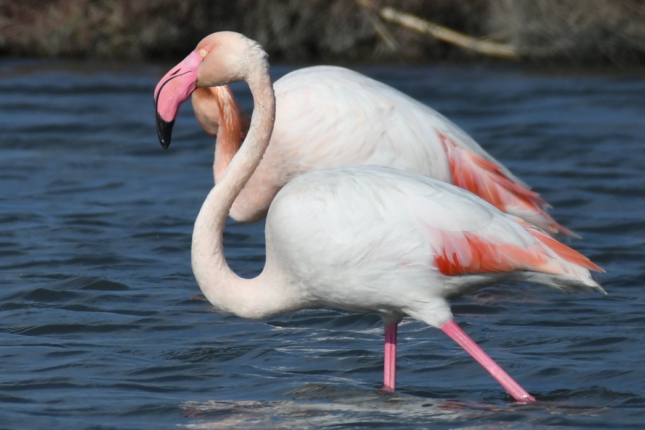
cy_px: 215
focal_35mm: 753
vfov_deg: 1.8
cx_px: 323
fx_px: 13488
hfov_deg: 2.7
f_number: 7.1
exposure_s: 1/1600
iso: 200
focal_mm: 500
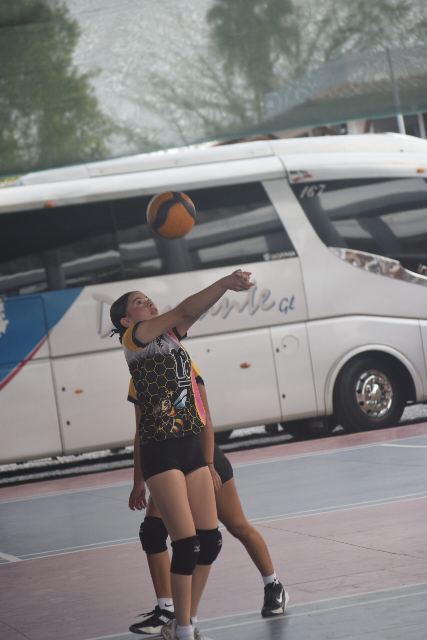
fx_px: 2668
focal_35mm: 150
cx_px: 214
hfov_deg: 9.1
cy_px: 320
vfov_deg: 13.7
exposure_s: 1/500
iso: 800
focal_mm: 100
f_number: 4.5
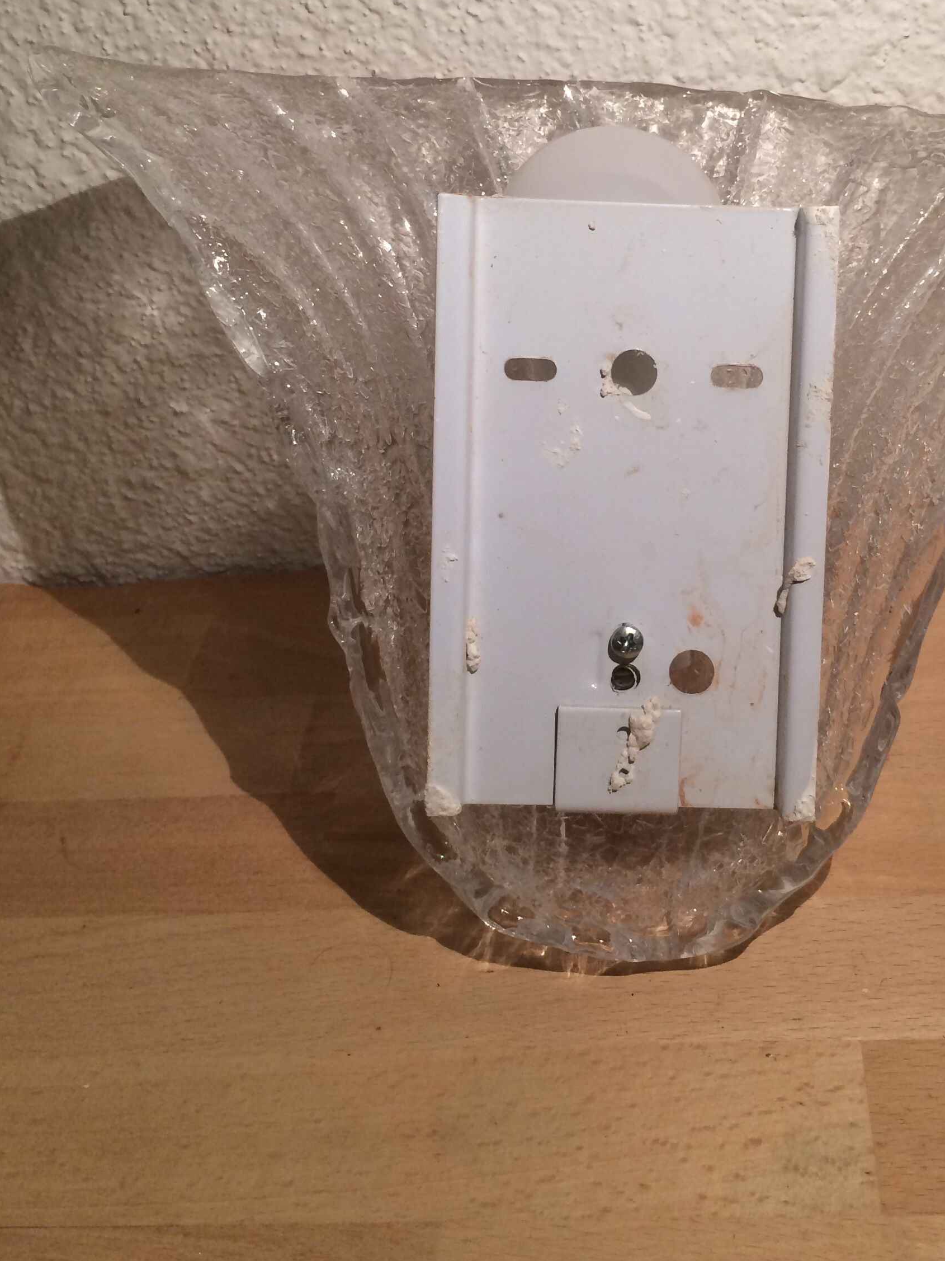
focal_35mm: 42
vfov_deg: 44.2
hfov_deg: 33.9
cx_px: 655
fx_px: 1529
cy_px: 422
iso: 50
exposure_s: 1/33
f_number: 2.2
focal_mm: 4.15
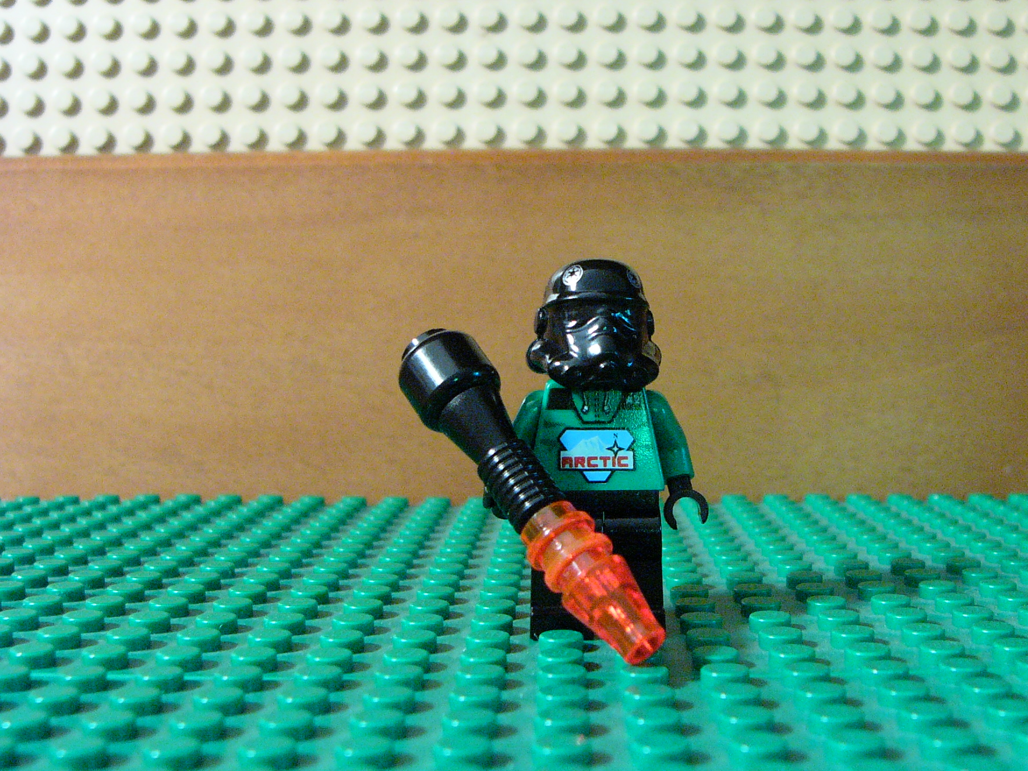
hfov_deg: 40.2
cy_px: 288
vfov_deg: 30.8
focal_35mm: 47
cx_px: 623
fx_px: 1396
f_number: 2.8
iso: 200
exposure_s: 1/5
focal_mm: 6
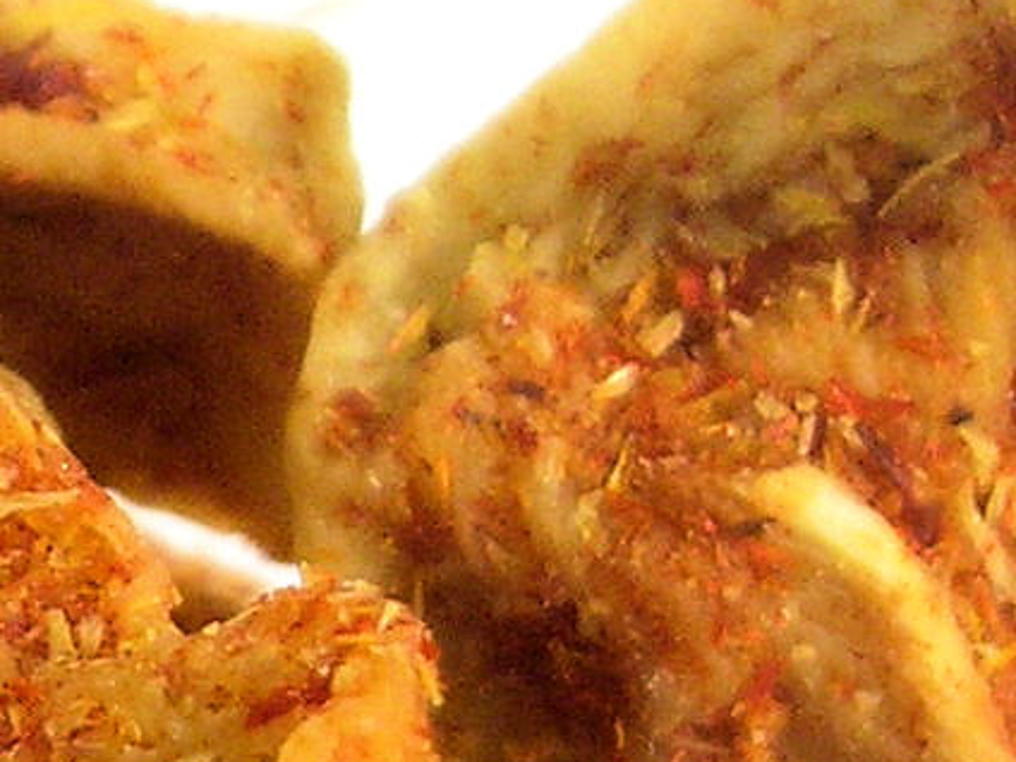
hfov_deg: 3.2
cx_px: -1572
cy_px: 975
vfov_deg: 2.4
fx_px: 17933
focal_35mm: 611
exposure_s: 1/45
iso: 200
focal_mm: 23.4
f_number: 4.7
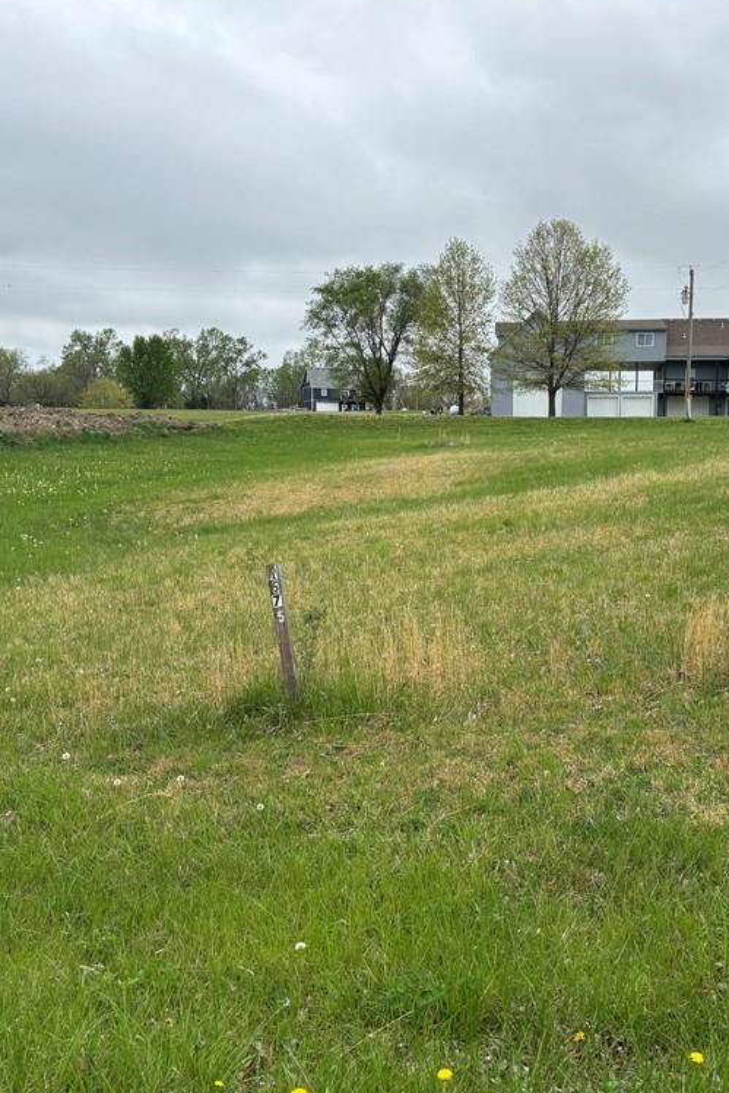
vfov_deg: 51.9
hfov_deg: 35.7
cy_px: 541
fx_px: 1123
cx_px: 467
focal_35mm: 37
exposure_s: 1/1949
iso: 50
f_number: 1.6
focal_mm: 5.96
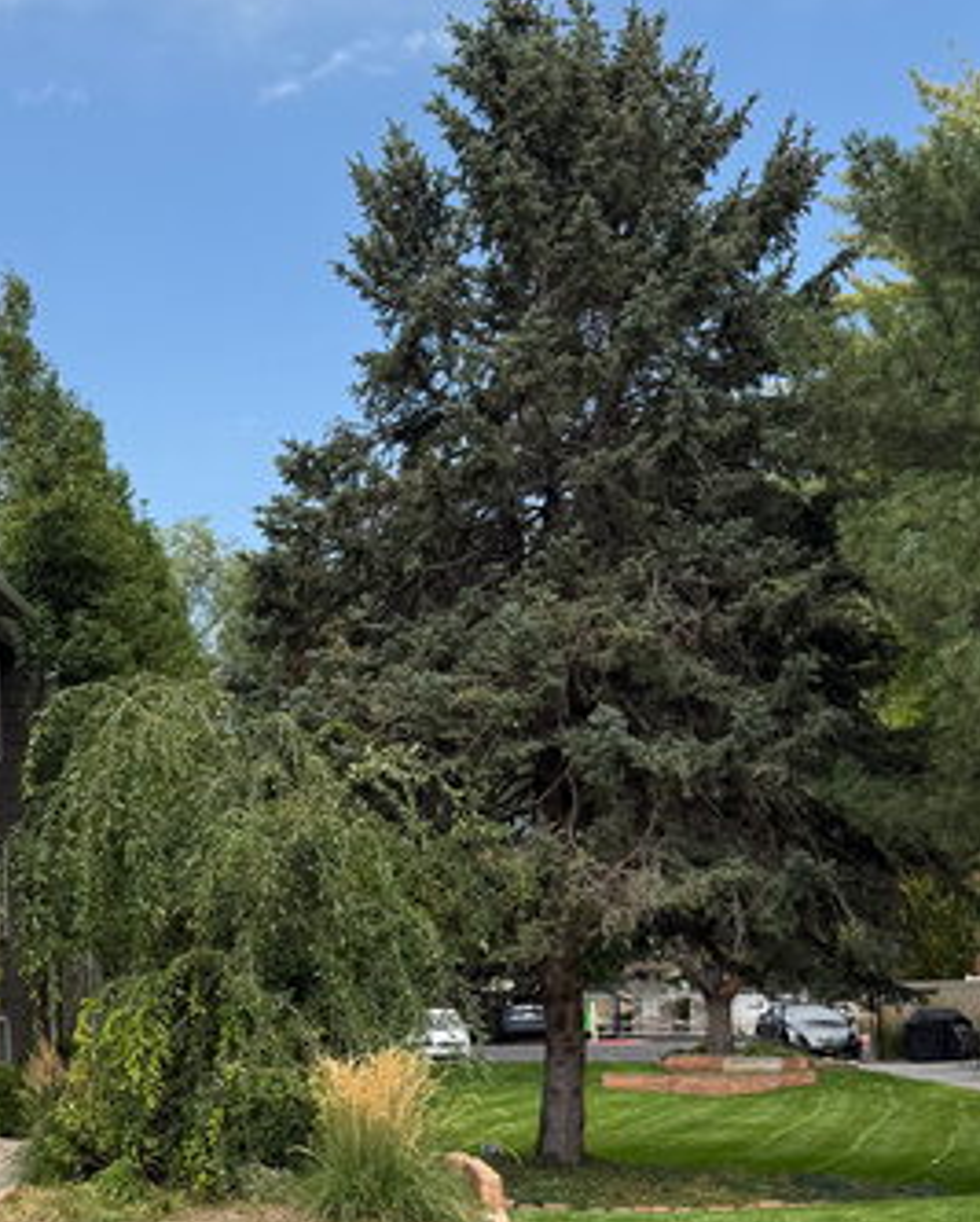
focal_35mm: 54
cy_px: 851
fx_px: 1955
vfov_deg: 34.3
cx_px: 165
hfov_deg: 27.5
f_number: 1.78
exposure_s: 1/2703
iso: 80
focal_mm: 6.76
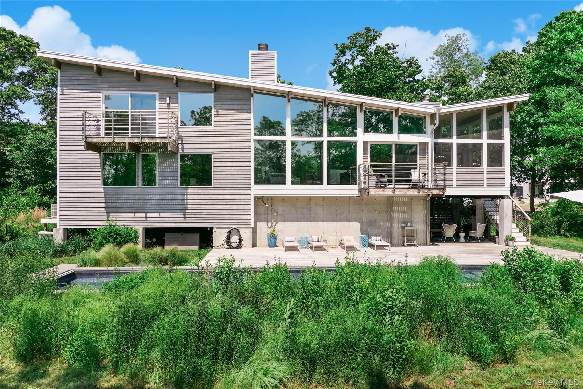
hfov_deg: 73.7
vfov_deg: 53.1
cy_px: 194
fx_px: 389
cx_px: 292
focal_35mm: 24
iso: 125
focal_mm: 8.8
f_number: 3.5
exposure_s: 1/1600
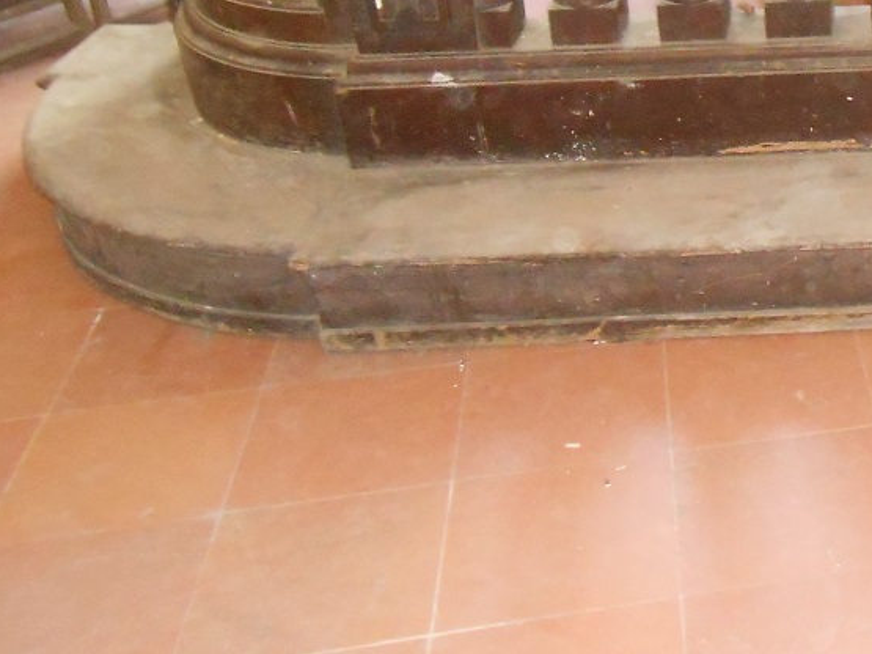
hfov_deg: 28.6
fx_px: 1511
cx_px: 1001
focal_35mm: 60
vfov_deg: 24.0
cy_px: 113
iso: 800
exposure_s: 1/25
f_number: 3.5
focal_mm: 4.6
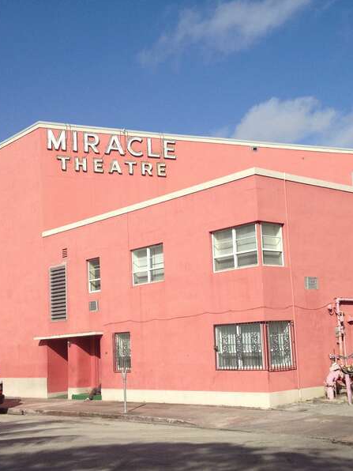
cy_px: 236
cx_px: 178
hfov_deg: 30.9
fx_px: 639
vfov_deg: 40.4
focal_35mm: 47
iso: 50
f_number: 2.4
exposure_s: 1/2513
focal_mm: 4.28
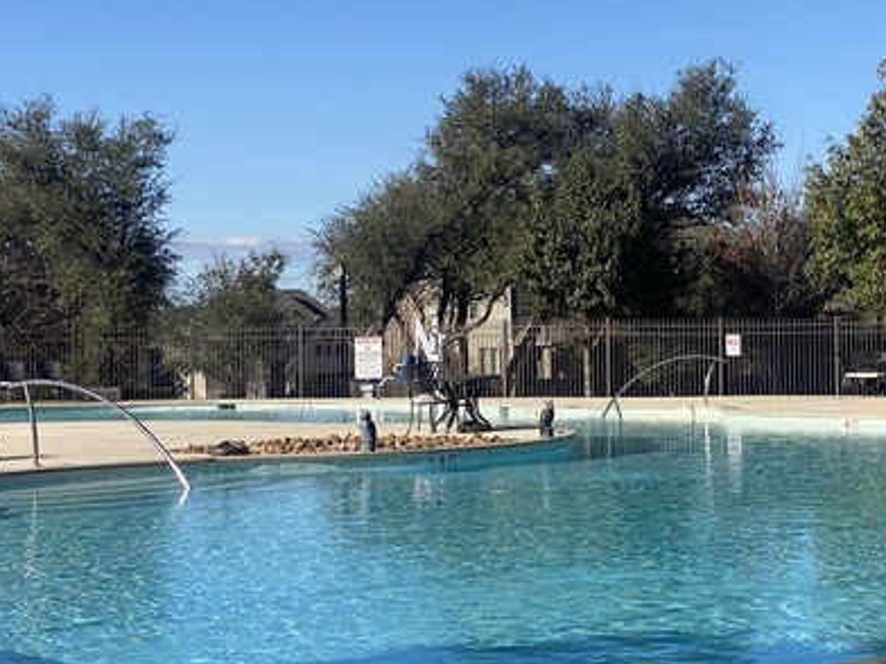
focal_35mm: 85
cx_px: 642
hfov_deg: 22.8
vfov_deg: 17.4
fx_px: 2176
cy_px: 309
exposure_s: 1/1776
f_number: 2
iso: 20
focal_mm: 6
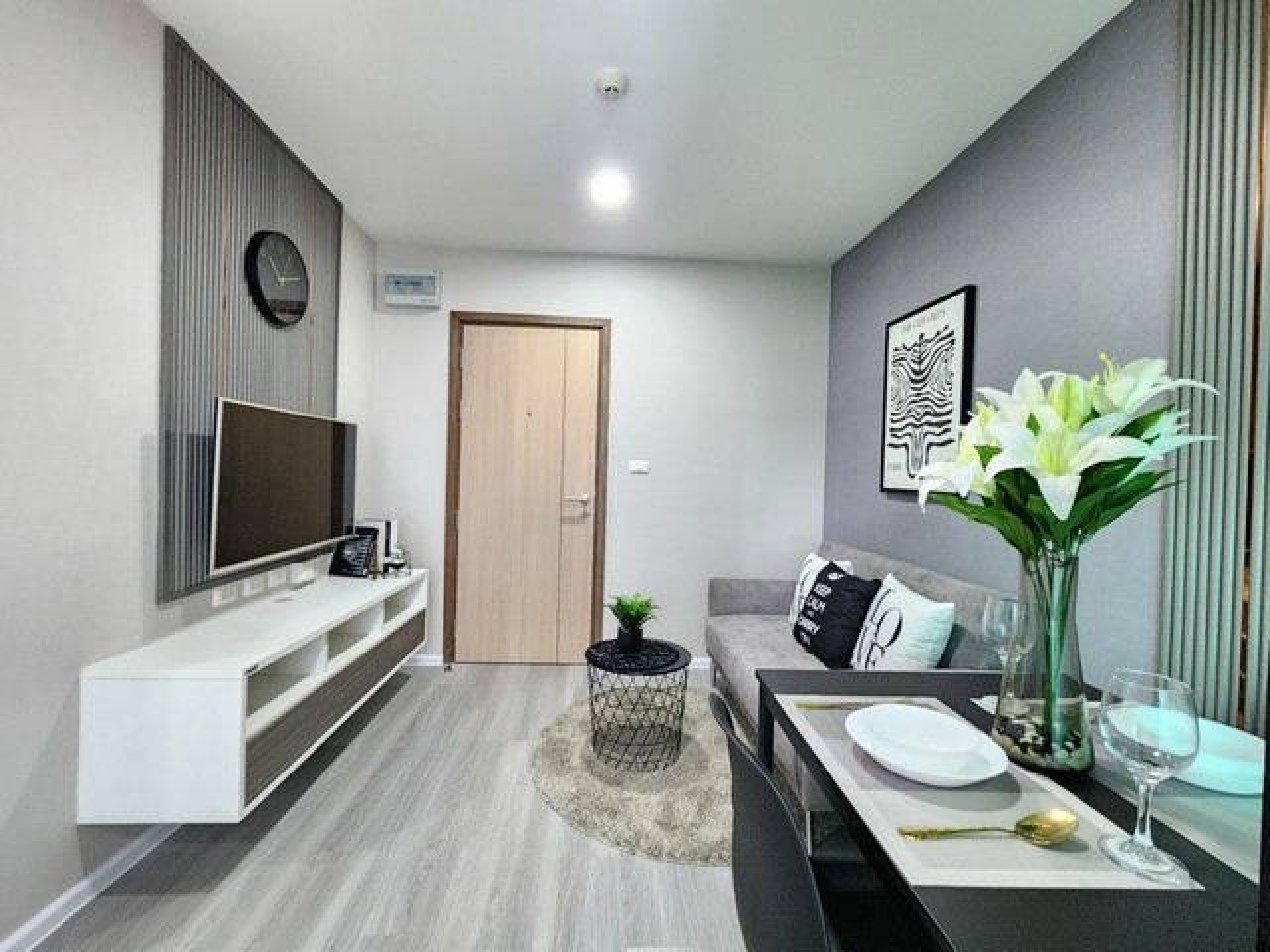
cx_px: 635
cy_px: 476
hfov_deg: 106.2
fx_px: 477
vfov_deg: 89.9
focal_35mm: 13
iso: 500
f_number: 2.2
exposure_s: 1/33
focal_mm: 2.2
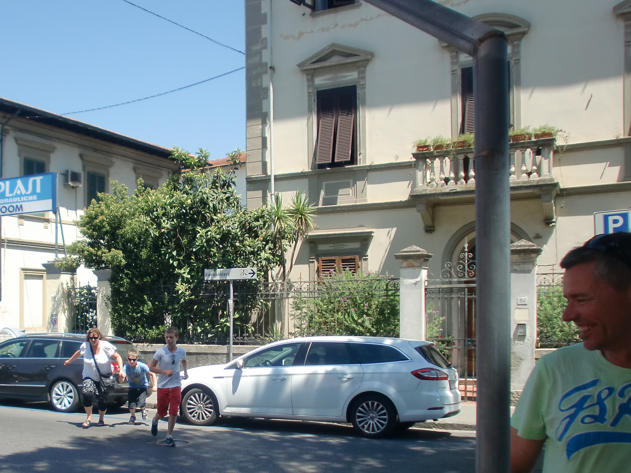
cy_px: 334
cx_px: 159
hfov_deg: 46.2
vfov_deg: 36.2
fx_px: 711
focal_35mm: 39
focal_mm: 4.65
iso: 64
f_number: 2.6
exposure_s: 1/1000
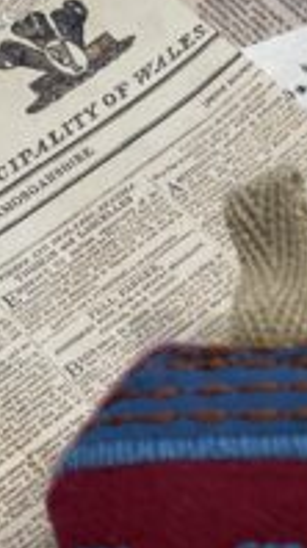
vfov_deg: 35.3
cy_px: 509
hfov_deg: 21.3
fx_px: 798
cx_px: 271
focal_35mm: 55
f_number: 1.6
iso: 80
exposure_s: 1/50
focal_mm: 5.1
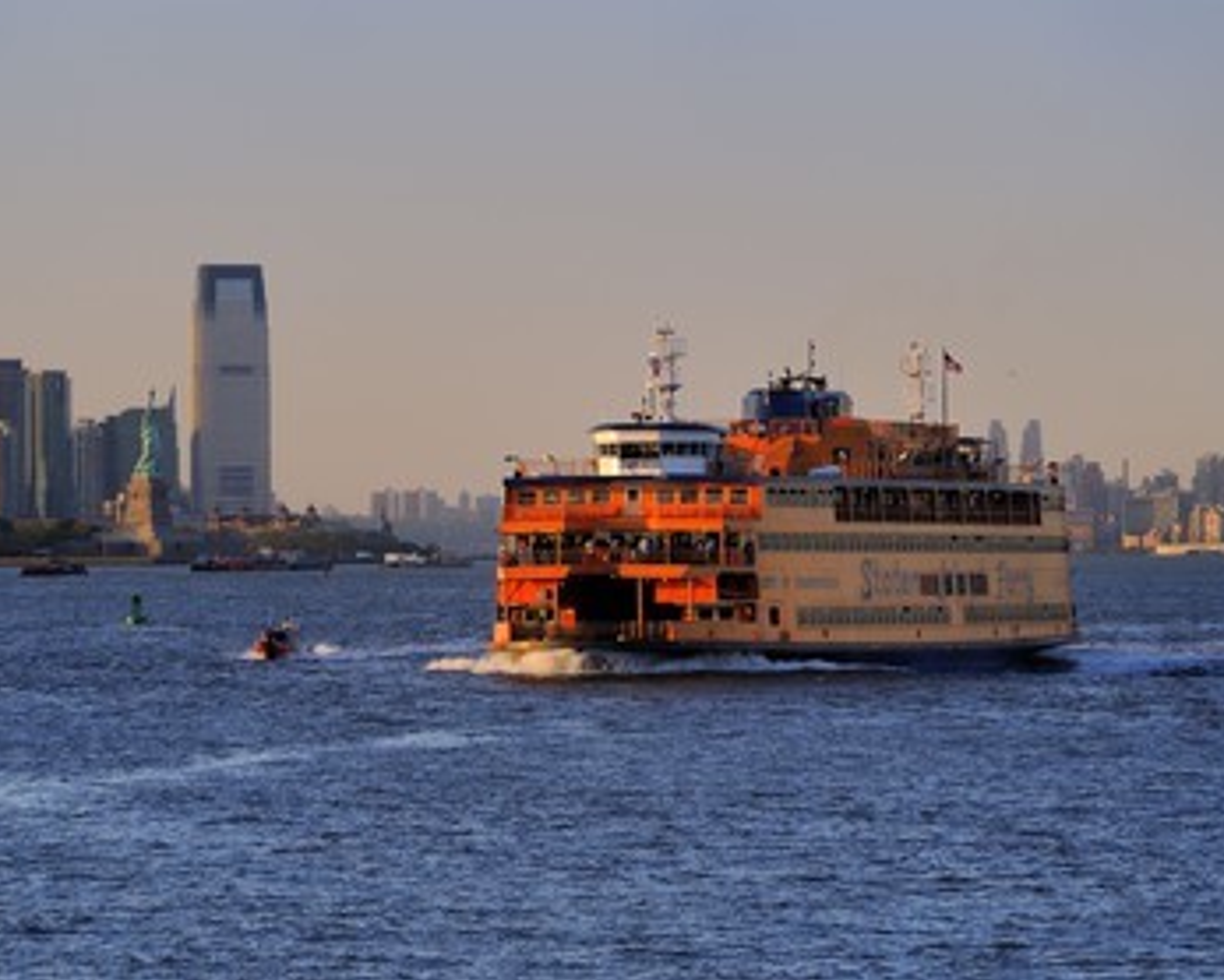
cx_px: 533
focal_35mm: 227
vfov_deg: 6.8
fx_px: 8228
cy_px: 490
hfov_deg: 8.5
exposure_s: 1/250
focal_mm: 200
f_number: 6.3
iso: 400
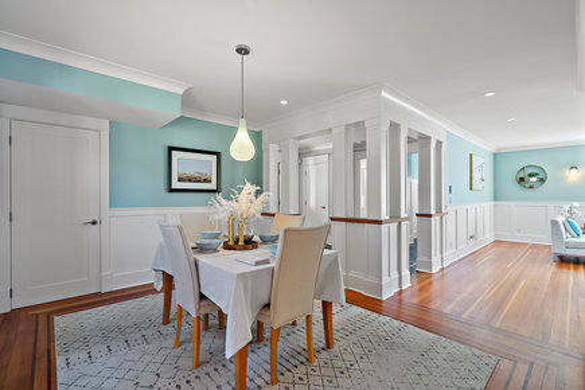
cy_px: 195
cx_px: 292
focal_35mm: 16
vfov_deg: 73.7
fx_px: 260
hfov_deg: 96.7
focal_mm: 16
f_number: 7.1
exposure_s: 1/5
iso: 320
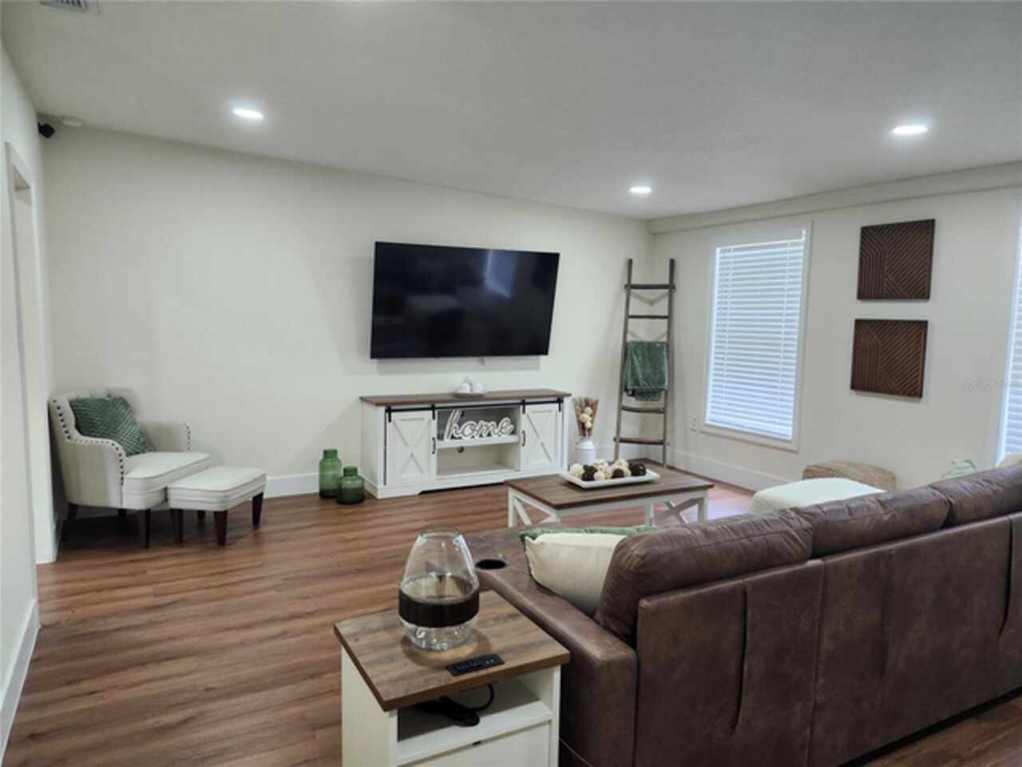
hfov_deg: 73.9
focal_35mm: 23
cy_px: 384
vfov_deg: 58.9
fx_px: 679
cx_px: 511
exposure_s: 1/120
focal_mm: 5.54
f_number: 1.8
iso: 320
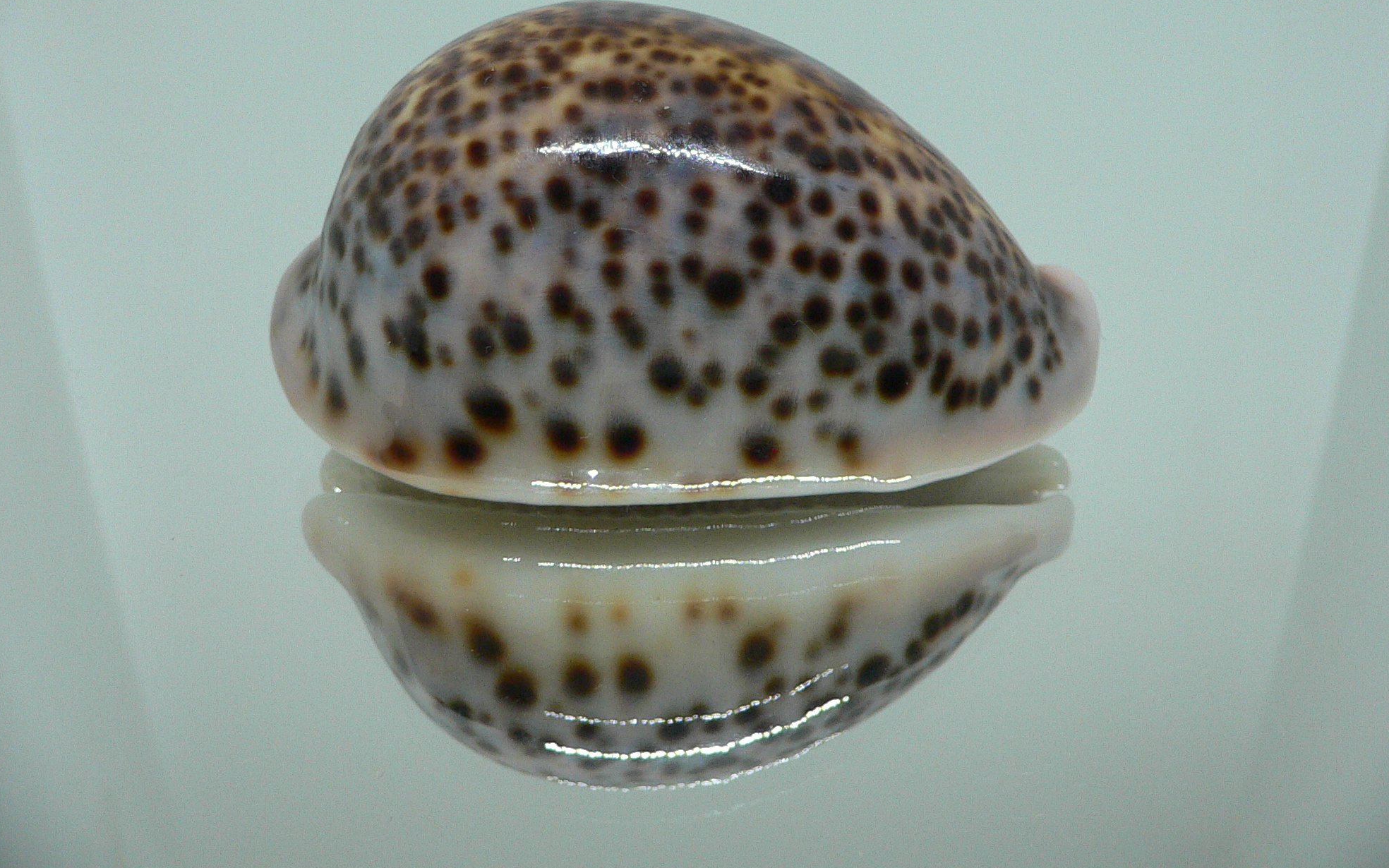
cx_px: 694
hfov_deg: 51.5
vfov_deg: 33.5
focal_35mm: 38
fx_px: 1438
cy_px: 345
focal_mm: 4.6
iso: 150
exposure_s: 1/60
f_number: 2.8
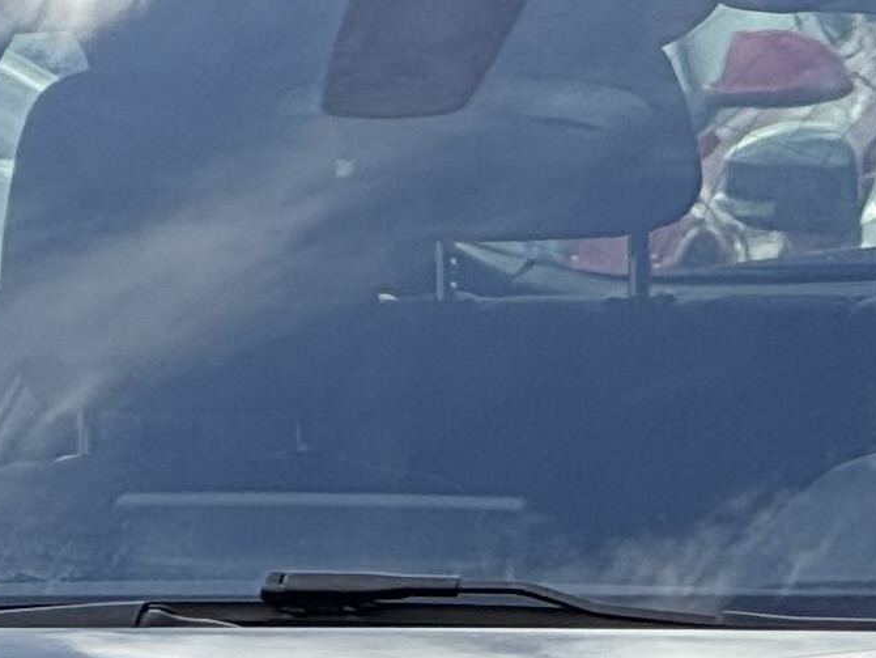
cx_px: 380
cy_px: 1214
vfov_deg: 2.1
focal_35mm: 722
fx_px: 18278
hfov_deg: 2.7
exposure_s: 1/500
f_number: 2.8
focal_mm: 15.66
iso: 50
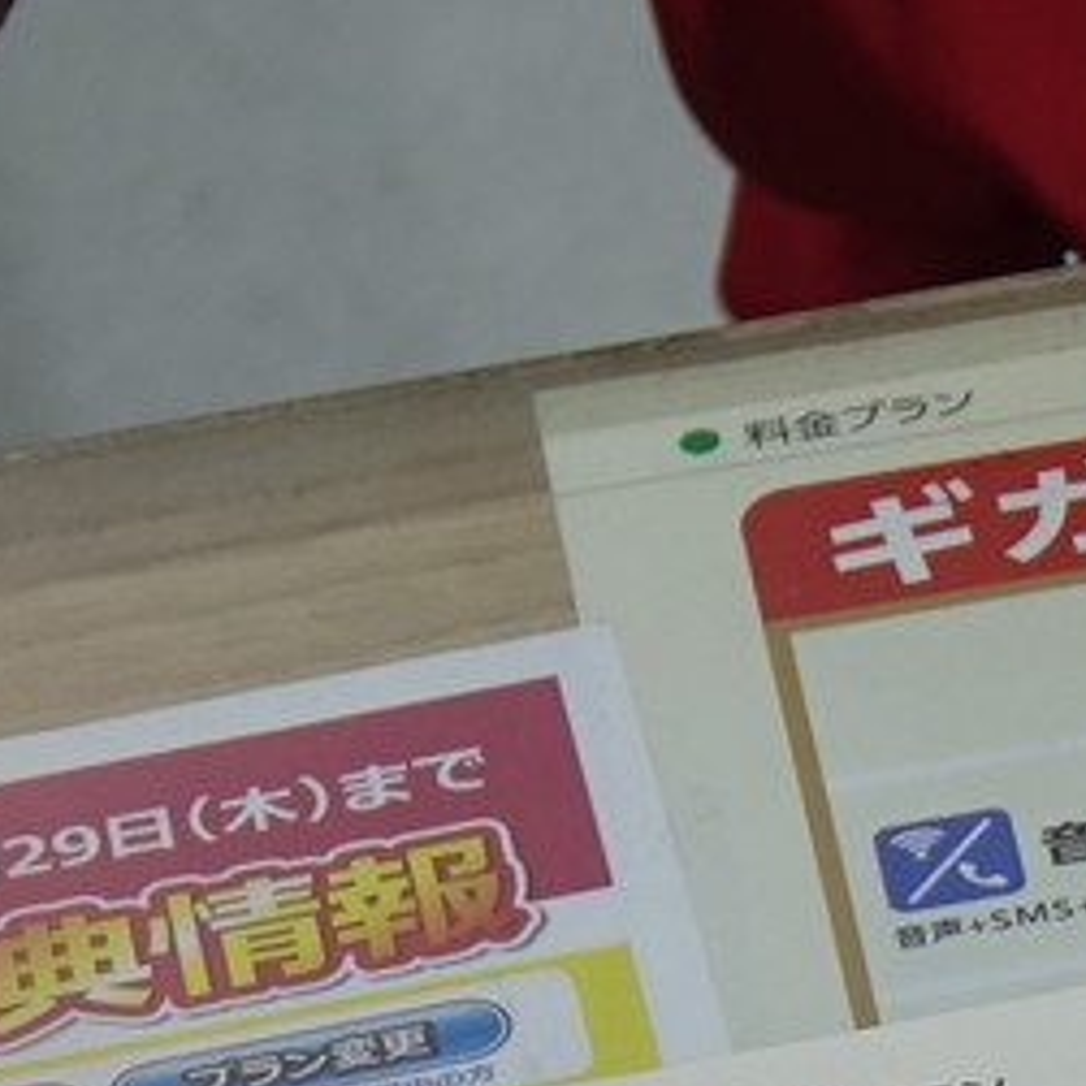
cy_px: 1778
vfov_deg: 6.2
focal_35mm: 279
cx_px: 3223
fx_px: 9903
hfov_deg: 5.9
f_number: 3.2
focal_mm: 15.73
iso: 100
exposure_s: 1/60
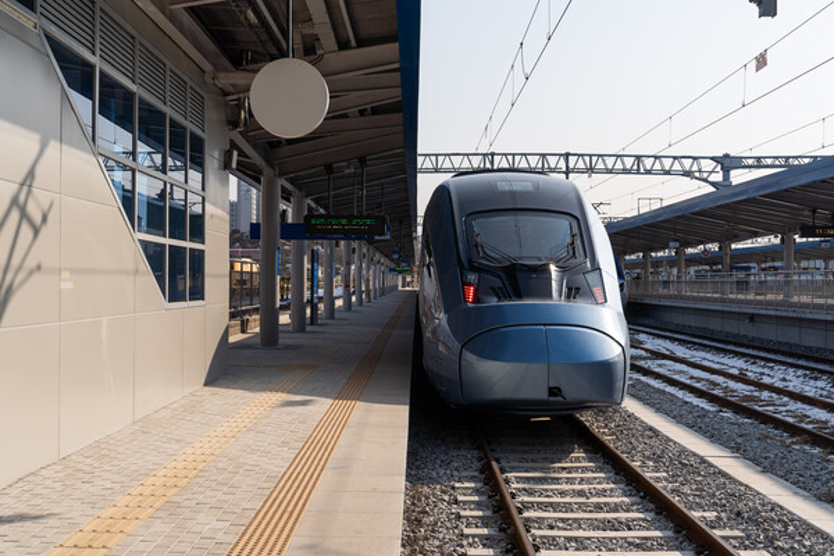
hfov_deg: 47.4
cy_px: 278
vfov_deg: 32.6
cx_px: 417
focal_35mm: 41
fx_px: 950
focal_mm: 41
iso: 100
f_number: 6.3
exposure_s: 1/500
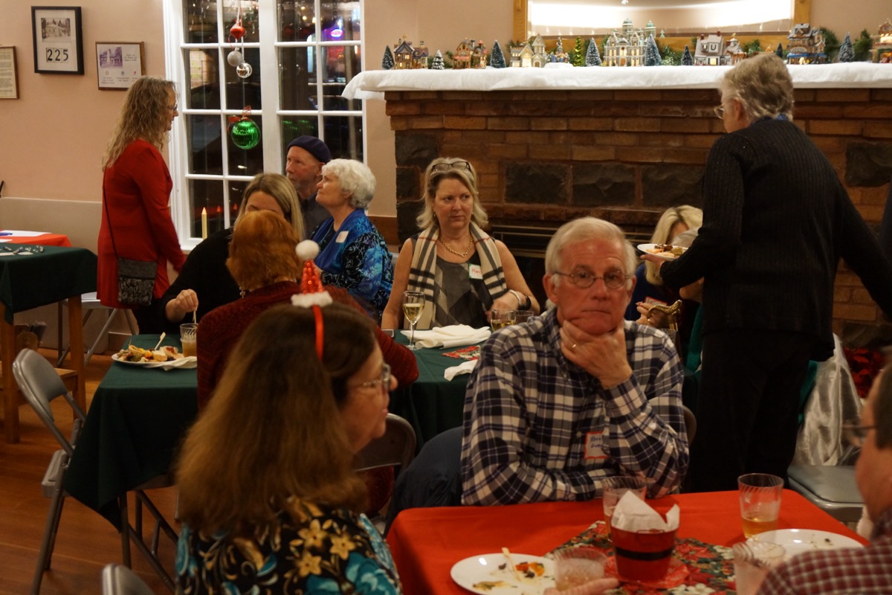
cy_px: 298
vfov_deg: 25.1
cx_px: 446
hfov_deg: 36.9
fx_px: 1338
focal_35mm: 54
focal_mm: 36
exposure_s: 1/50
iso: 1600
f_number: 4
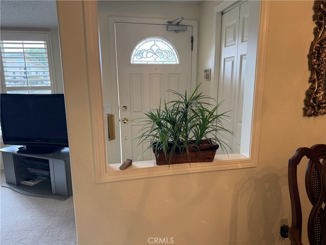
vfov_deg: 56.8
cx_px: 163
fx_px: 226
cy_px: 122
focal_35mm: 24
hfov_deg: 71.6
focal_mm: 6.76
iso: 125
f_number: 1.78
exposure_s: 1/60
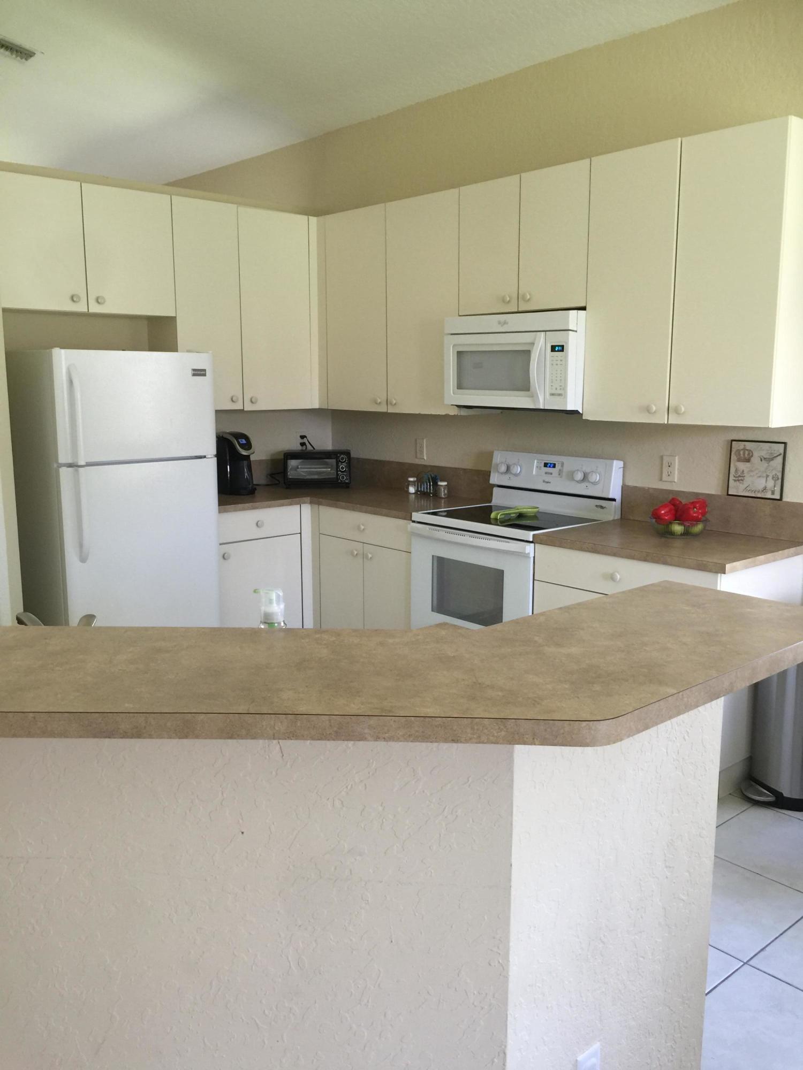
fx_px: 897
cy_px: 535
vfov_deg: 61.7
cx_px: 402
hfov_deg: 48.2
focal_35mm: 29
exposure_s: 1/15
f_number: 2.2
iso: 40
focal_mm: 4.15
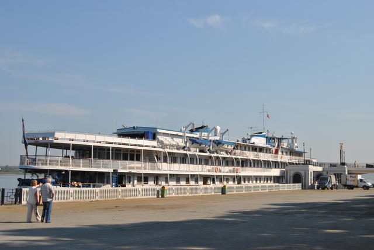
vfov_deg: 26.5
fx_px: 530
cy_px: 125
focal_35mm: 51
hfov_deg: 38.8
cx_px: 187
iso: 100
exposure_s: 1/320
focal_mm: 34
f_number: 9
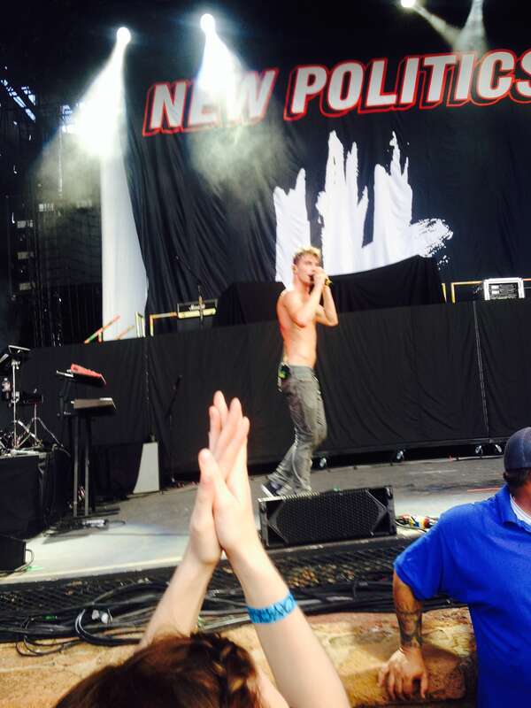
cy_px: 354
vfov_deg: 52.6
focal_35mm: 35
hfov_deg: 40.7
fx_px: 716
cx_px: 266
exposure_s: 1/203
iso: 50
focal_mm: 4.28
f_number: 2.4
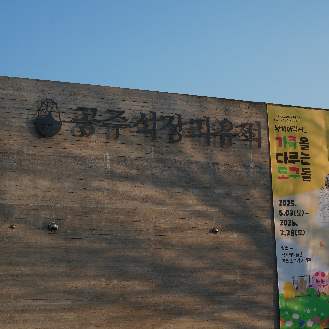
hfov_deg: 25.4
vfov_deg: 25.5
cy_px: 164
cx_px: 198
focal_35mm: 68
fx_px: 727
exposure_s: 1/100
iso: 100
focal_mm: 35
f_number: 11
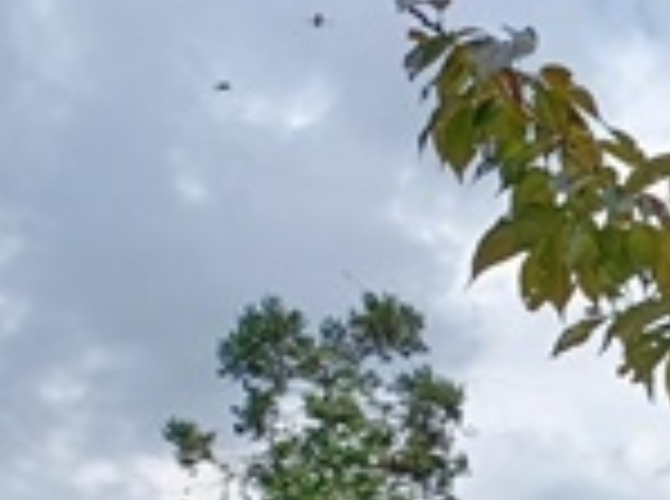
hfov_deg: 16.1
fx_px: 1950
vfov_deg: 14.2
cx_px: 1246
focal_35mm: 101
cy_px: 590
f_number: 1.8
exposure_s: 1/444
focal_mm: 4.6
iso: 32
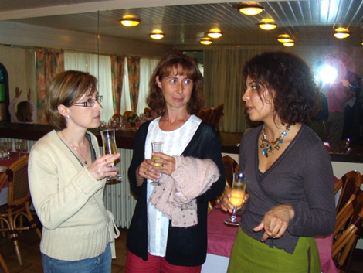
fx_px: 378
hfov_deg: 51.3
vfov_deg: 39.7
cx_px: 182
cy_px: 136
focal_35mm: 36
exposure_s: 1/30
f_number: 3.6
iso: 200
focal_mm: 6.4
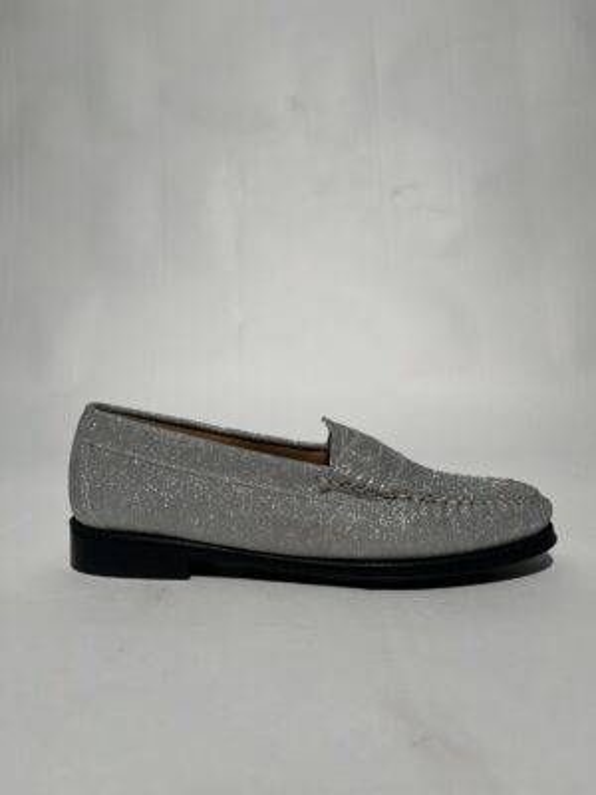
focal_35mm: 26
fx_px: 597
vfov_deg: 67.3
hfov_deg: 53.1
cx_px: 298
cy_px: 398
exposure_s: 1/625
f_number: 1.6
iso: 50
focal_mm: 5.1
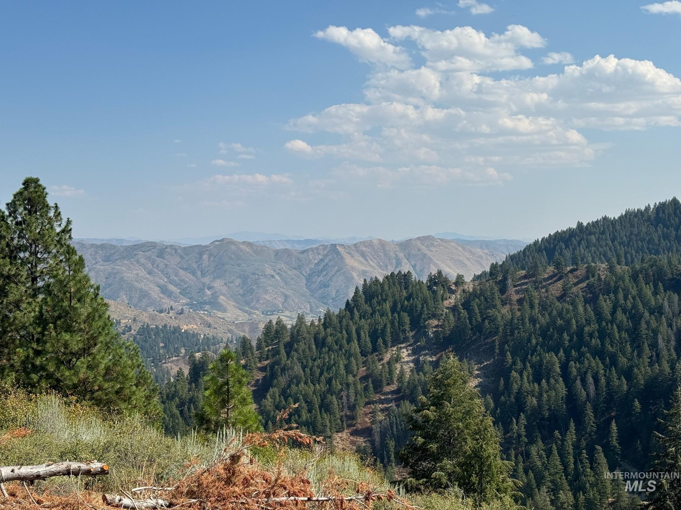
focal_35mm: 48
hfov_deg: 39.7
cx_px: 340
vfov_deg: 30.3
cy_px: 255
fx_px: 944
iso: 64
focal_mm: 6.76
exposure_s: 1/7092
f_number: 1.78
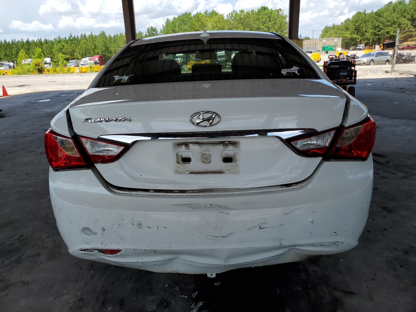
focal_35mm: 26
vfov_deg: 53.1
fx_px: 312
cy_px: 156
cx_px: 208
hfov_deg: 67.3
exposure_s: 1/2000
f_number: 1.5
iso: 50
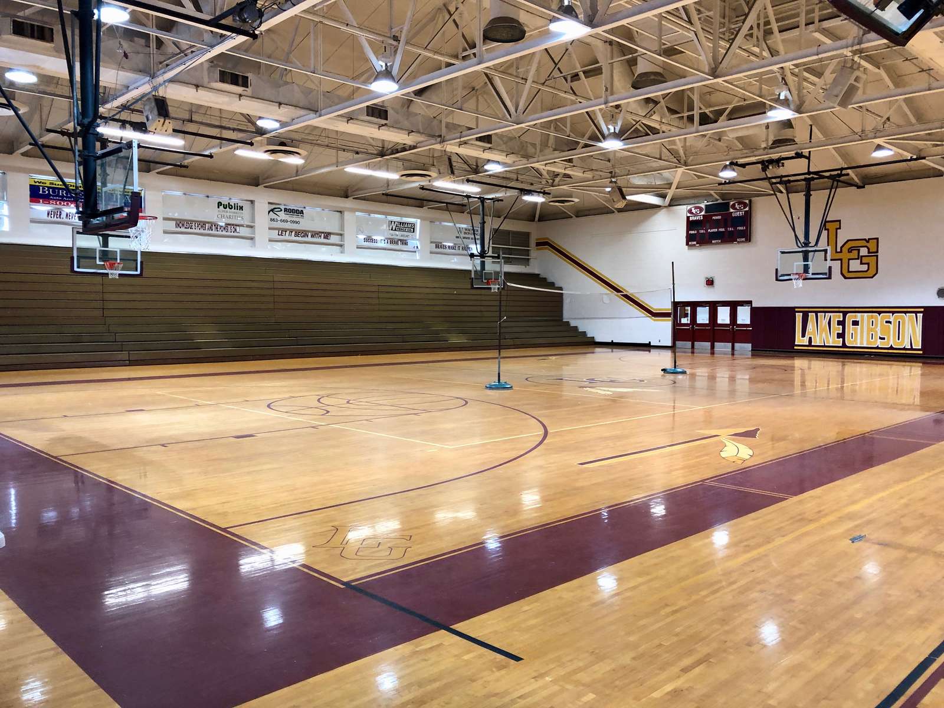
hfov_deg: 63.4
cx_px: 472
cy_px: 354
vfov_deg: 49.7
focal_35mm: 28
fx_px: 764
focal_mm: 4
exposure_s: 1/15
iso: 40
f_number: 1.8
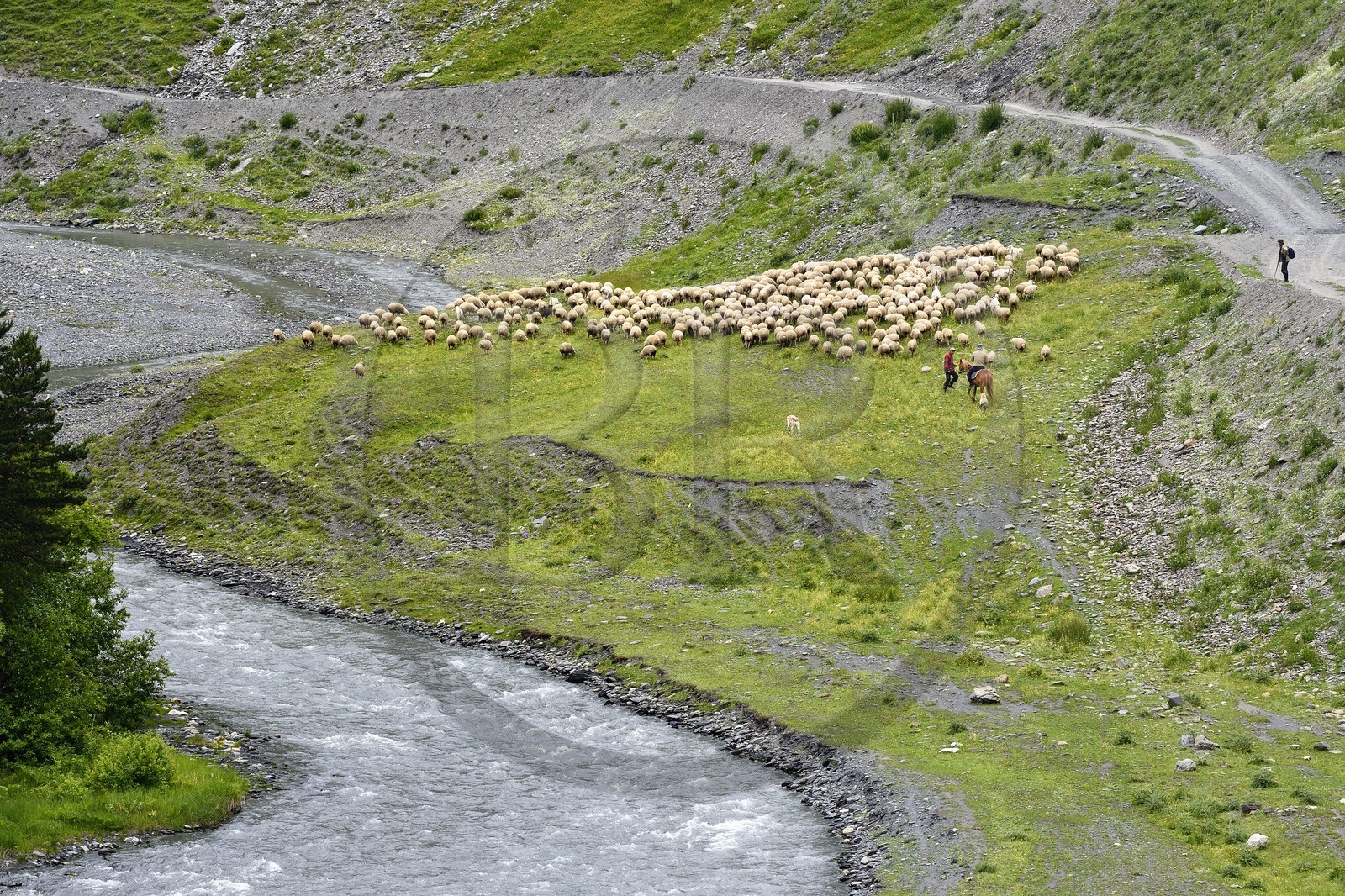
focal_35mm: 200
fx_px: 7470
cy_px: 448
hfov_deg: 10.3
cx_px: 672
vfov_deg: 6.9
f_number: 10
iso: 400
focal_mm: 200
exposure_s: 1/320
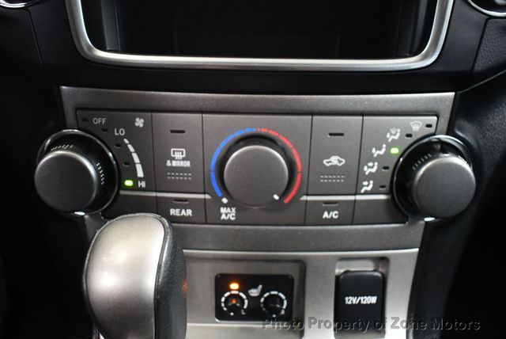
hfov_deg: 53.1
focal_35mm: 36
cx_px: 253
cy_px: 170
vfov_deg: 36.9
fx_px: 506
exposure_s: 1/60
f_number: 3.5
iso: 4000
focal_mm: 18
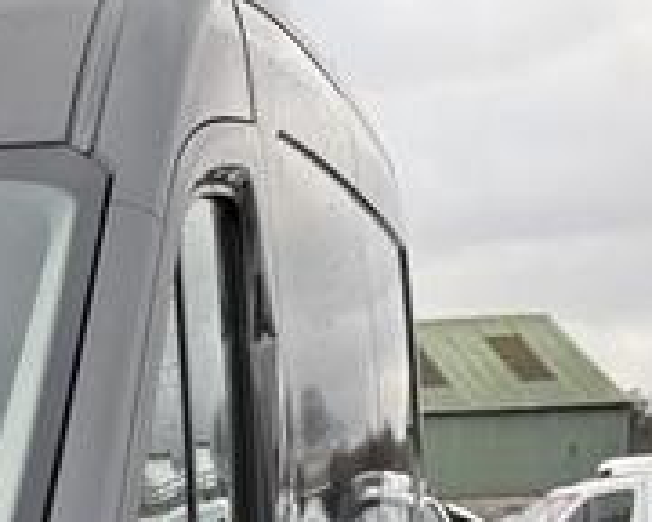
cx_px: -485
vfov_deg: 11.3
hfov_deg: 13.8
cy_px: 972
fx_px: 2431
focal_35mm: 126
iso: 40
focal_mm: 5.96
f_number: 1.6
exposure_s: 1/170
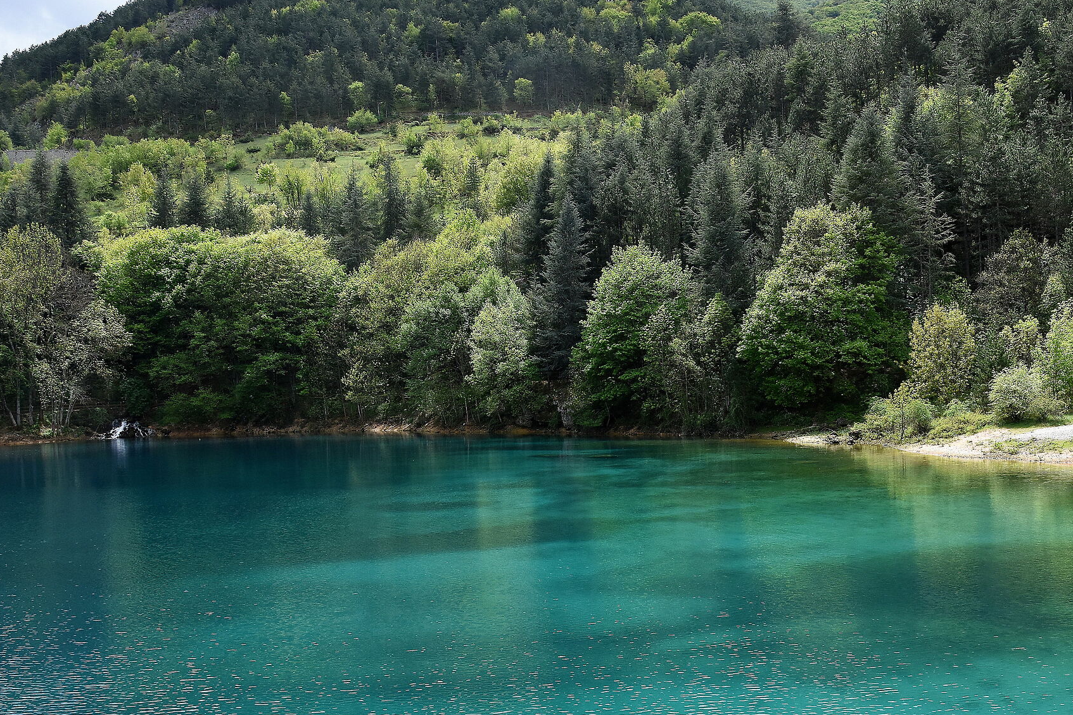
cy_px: 431
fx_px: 1013
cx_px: 654
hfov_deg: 55.3
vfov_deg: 38.7
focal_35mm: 34
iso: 400
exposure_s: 1/400
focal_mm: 16
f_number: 8
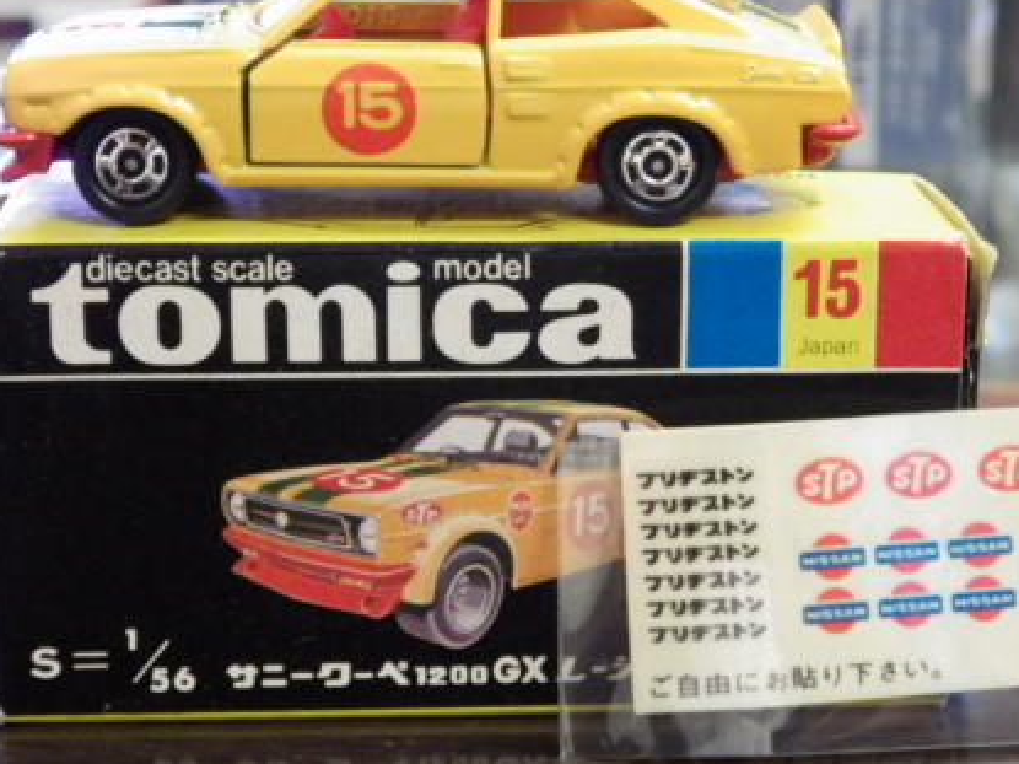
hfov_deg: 21.4
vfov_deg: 16.2
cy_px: 319
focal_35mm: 91
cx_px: 695
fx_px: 2678
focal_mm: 10.7
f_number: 4
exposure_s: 1/25
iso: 800
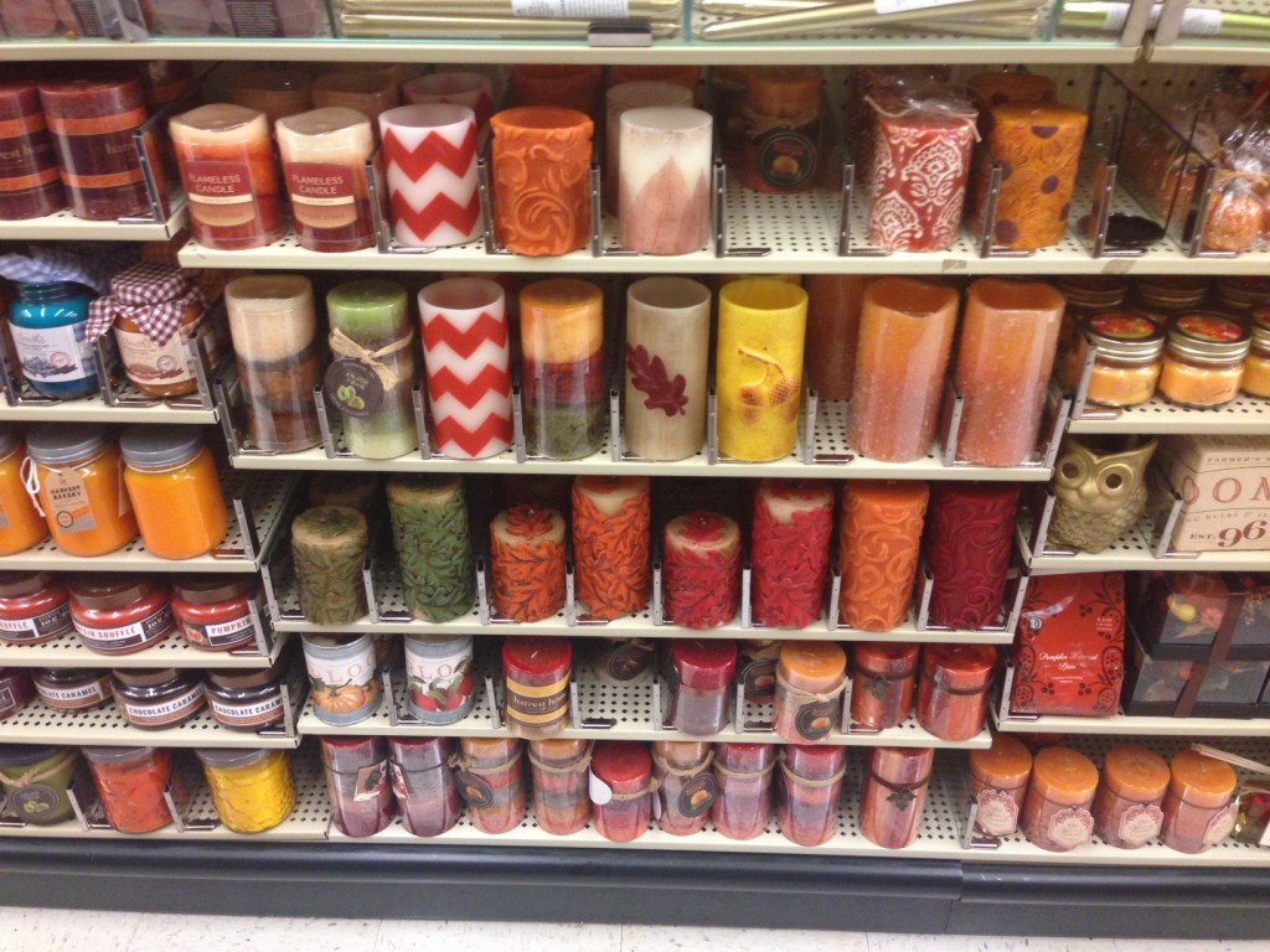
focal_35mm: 33
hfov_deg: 55.4
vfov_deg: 42.9
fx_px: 1211
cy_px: 476
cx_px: 635
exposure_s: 1/20
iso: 160
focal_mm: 4.12
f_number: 2.4
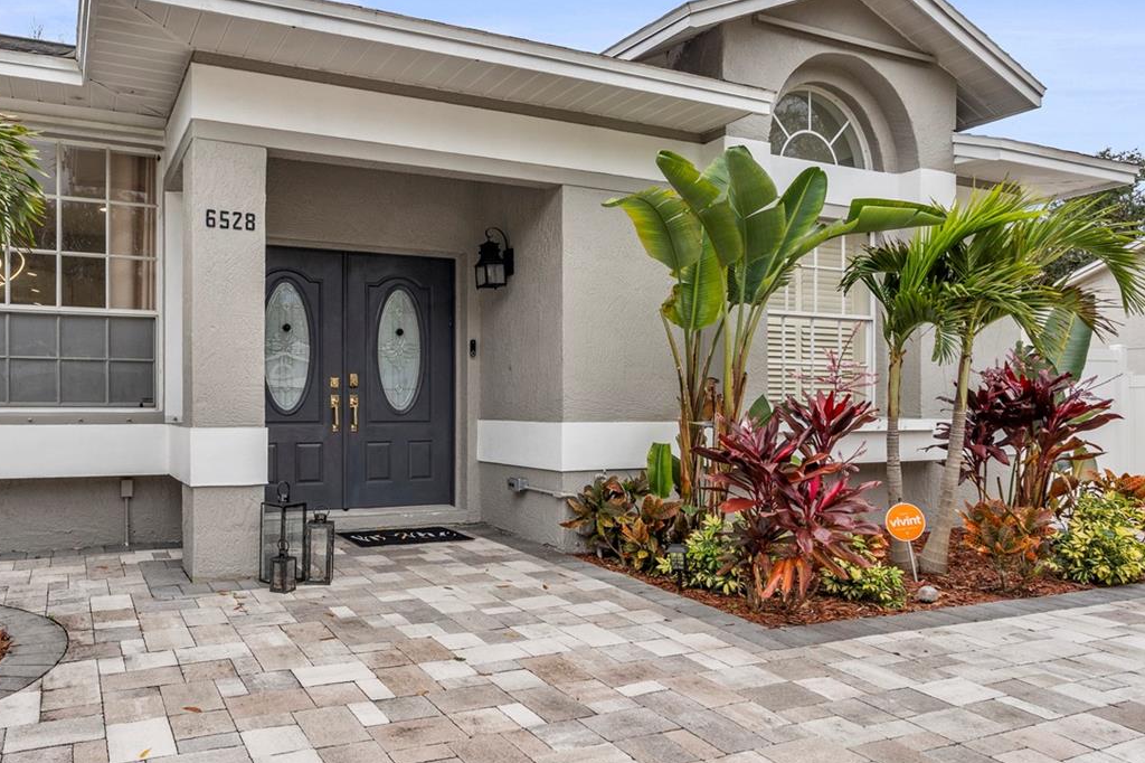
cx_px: 413
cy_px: 236
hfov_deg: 68.5
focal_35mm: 26
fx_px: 820
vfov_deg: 48.8
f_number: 8
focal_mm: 16.5
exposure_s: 1/125
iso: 250
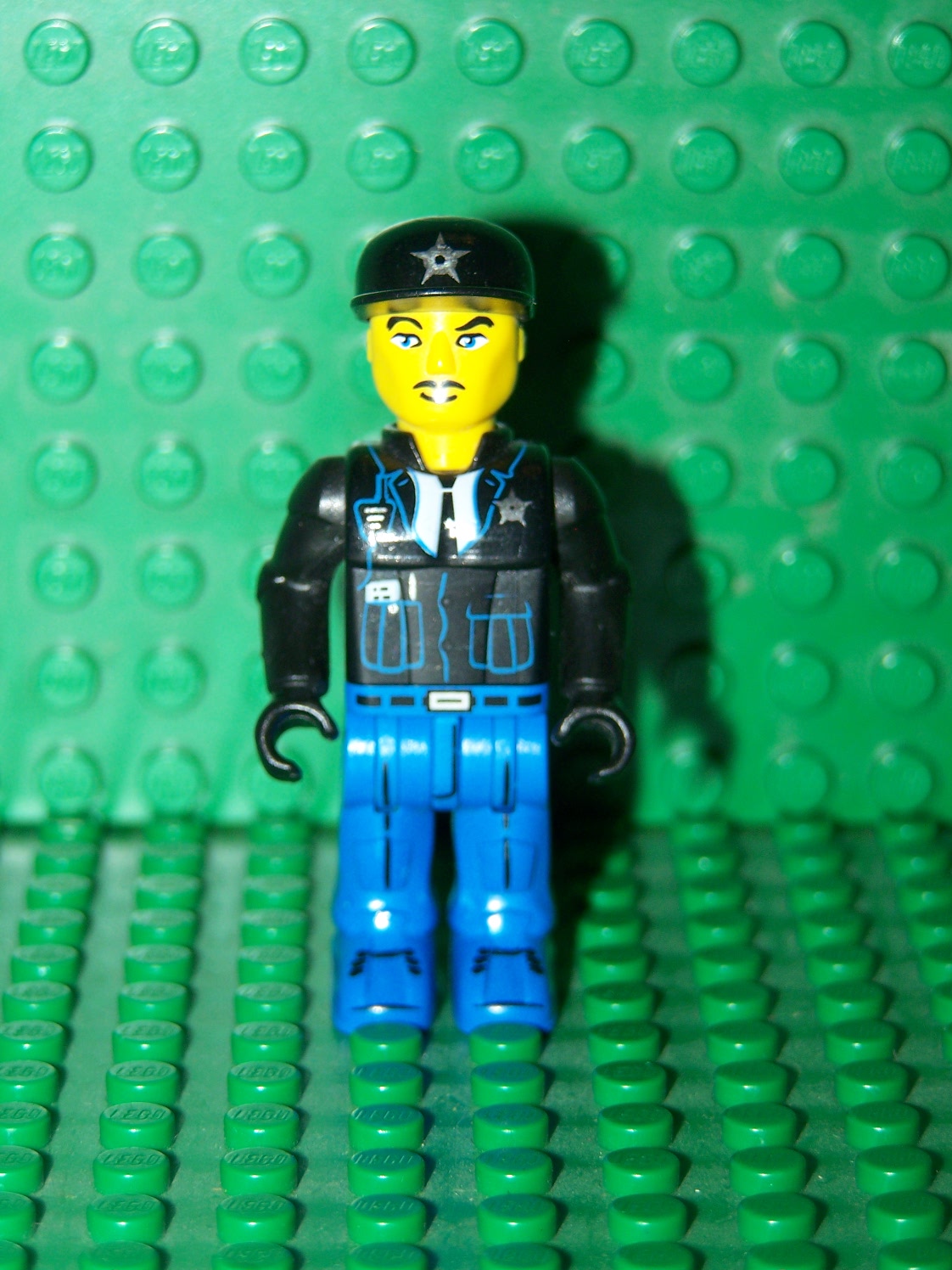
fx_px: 4694
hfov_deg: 11.6
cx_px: 476
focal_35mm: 128
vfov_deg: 15.4
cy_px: 635
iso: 80
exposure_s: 1/100
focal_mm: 21.2
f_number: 3.2
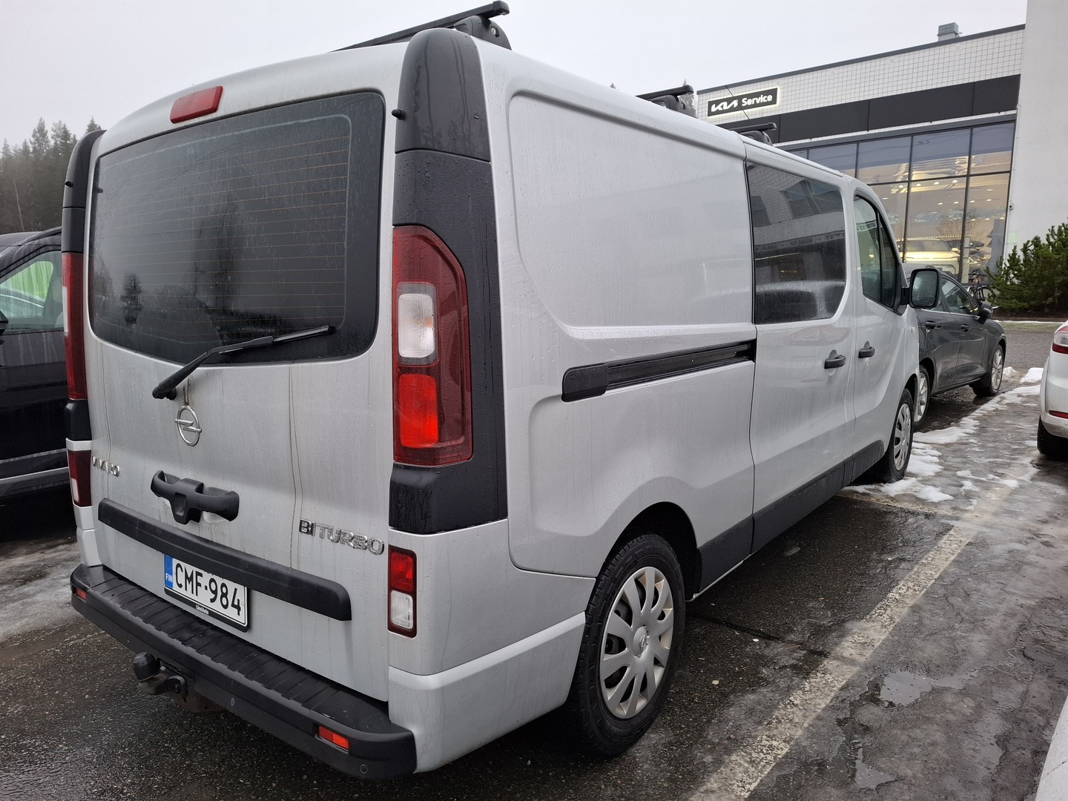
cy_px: 400
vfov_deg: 58.9
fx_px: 710
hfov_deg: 73.9
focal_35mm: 23
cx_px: 534
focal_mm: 5.54
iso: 125
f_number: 1.8
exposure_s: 1/100
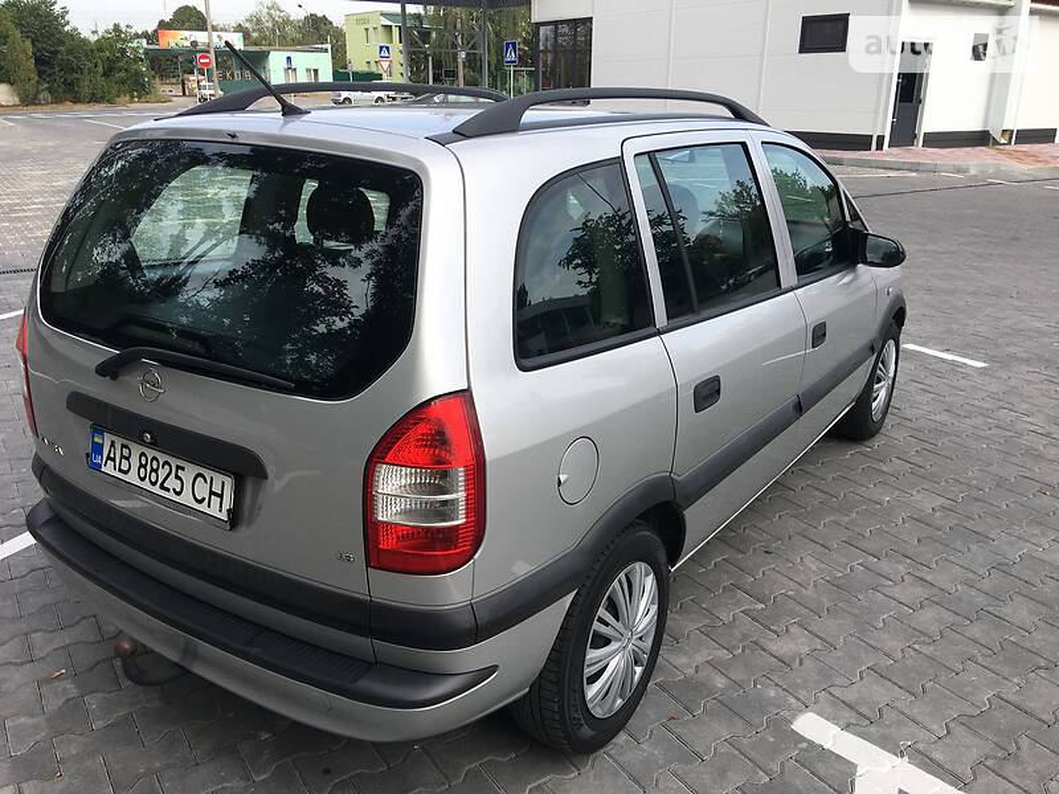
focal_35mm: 29
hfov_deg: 61.7
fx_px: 887
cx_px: 530
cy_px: 397
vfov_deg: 48.2
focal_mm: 4.2
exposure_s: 1/610
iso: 25
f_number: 2.2
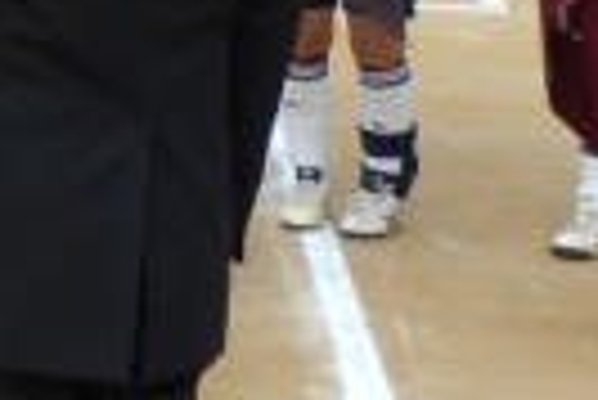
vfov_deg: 7.2
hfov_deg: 9.9
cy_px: -315
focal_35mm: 187
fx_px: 3110
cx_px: -746
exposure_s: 1/125
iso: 80
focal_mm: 6.5
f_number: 4
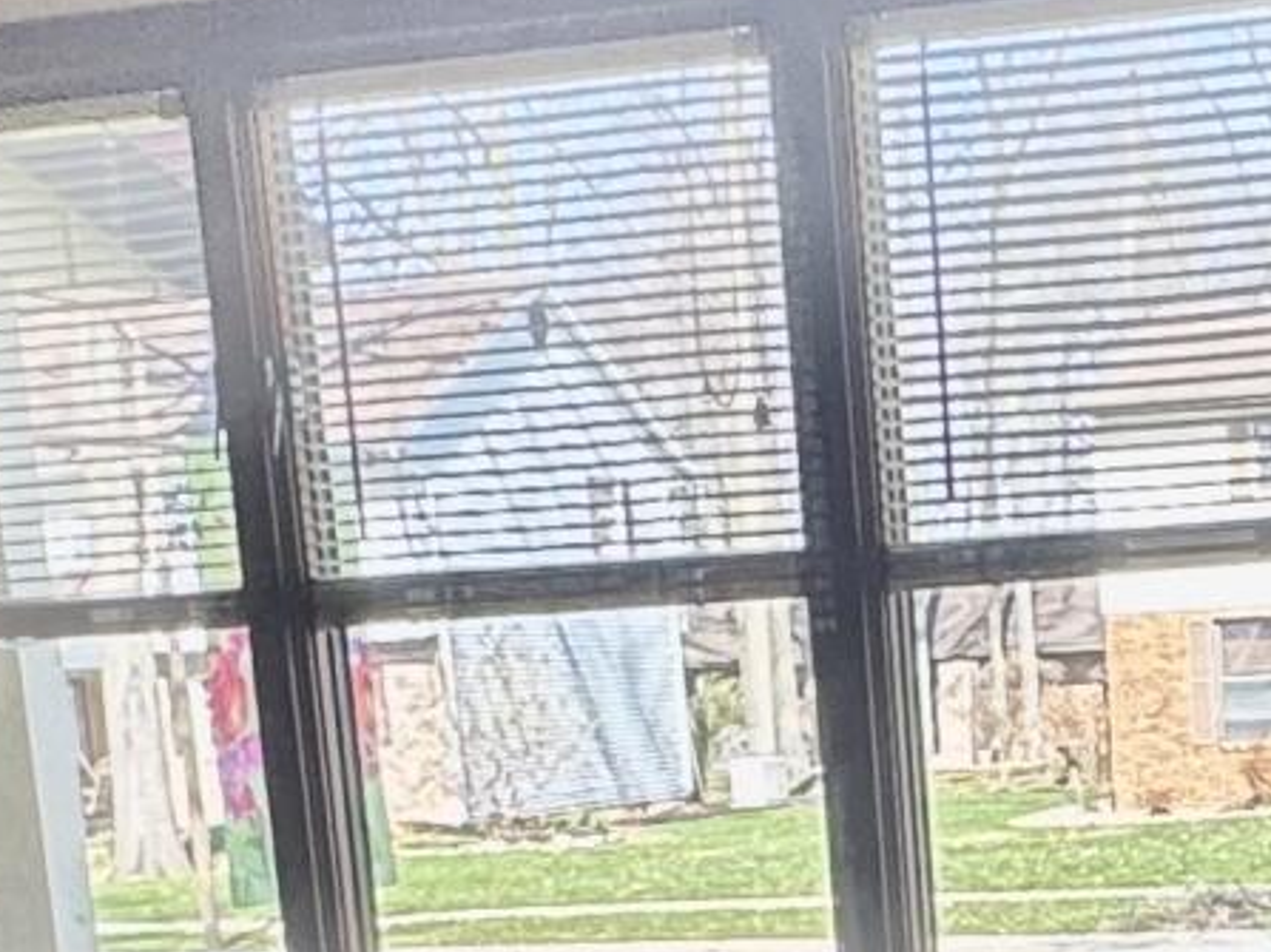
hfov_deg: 20.3
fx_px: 3450
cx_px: 1220
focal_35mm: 94
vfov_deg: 14.3
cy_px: 1560
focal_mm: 2.22
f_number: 2.2
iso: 40
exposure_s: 1/133
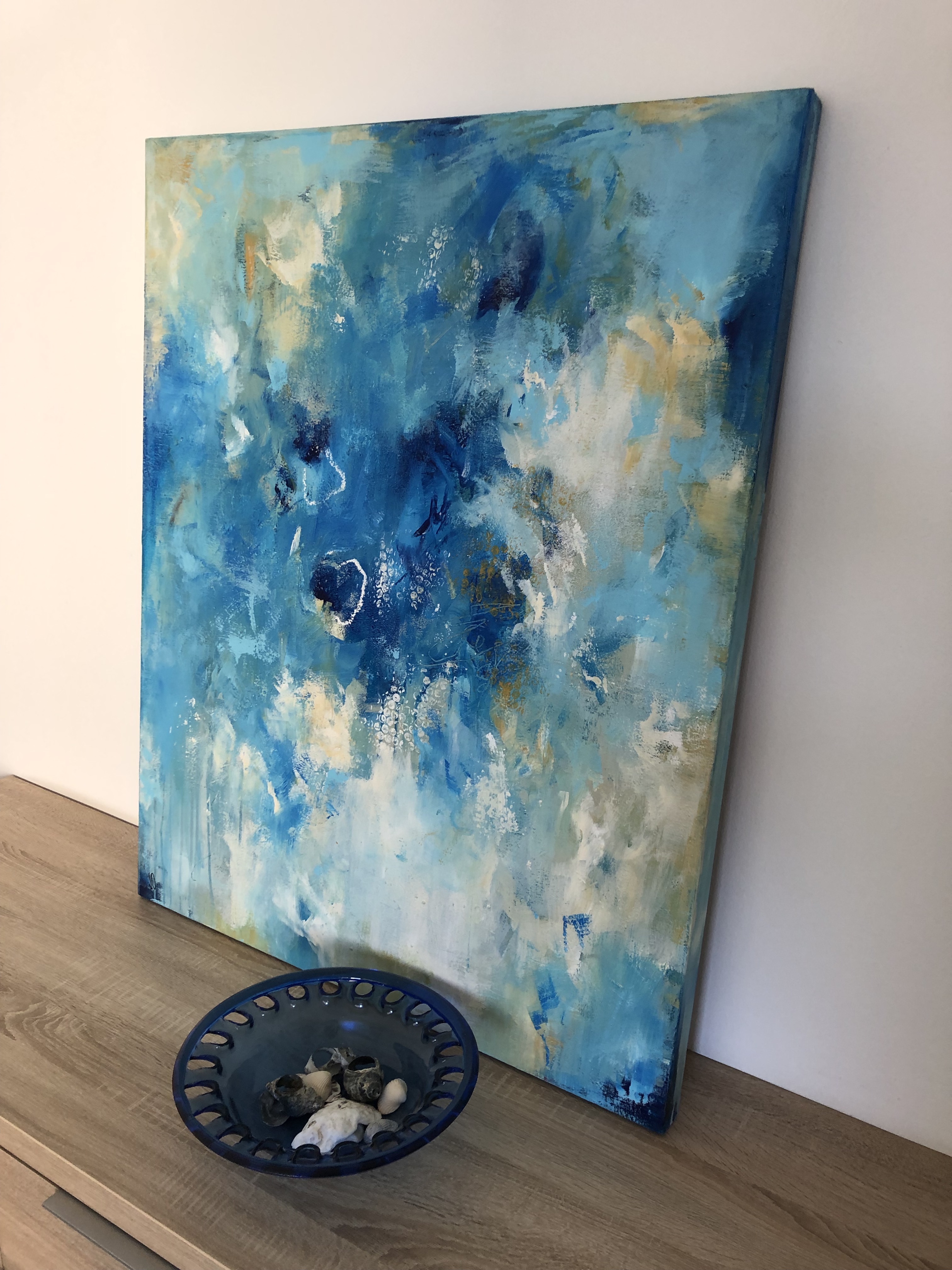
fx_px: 1027
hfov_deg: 49.7
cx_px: 476
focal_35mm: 28
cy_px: 635
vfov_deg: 63.4
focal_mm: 3.99
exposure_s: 1/40
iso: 25
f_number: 1.8
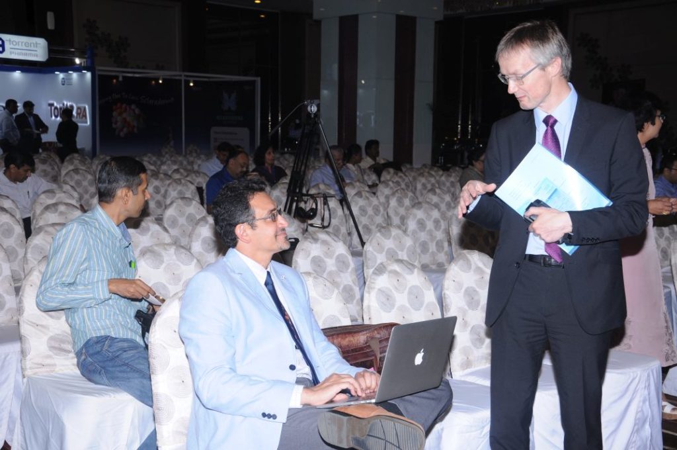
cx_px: 338
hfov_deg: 43.7
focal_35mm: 45
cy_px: 225
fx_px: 845
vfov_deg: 29.8
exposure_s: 1/100
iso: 320
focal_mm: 30
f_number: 5.6
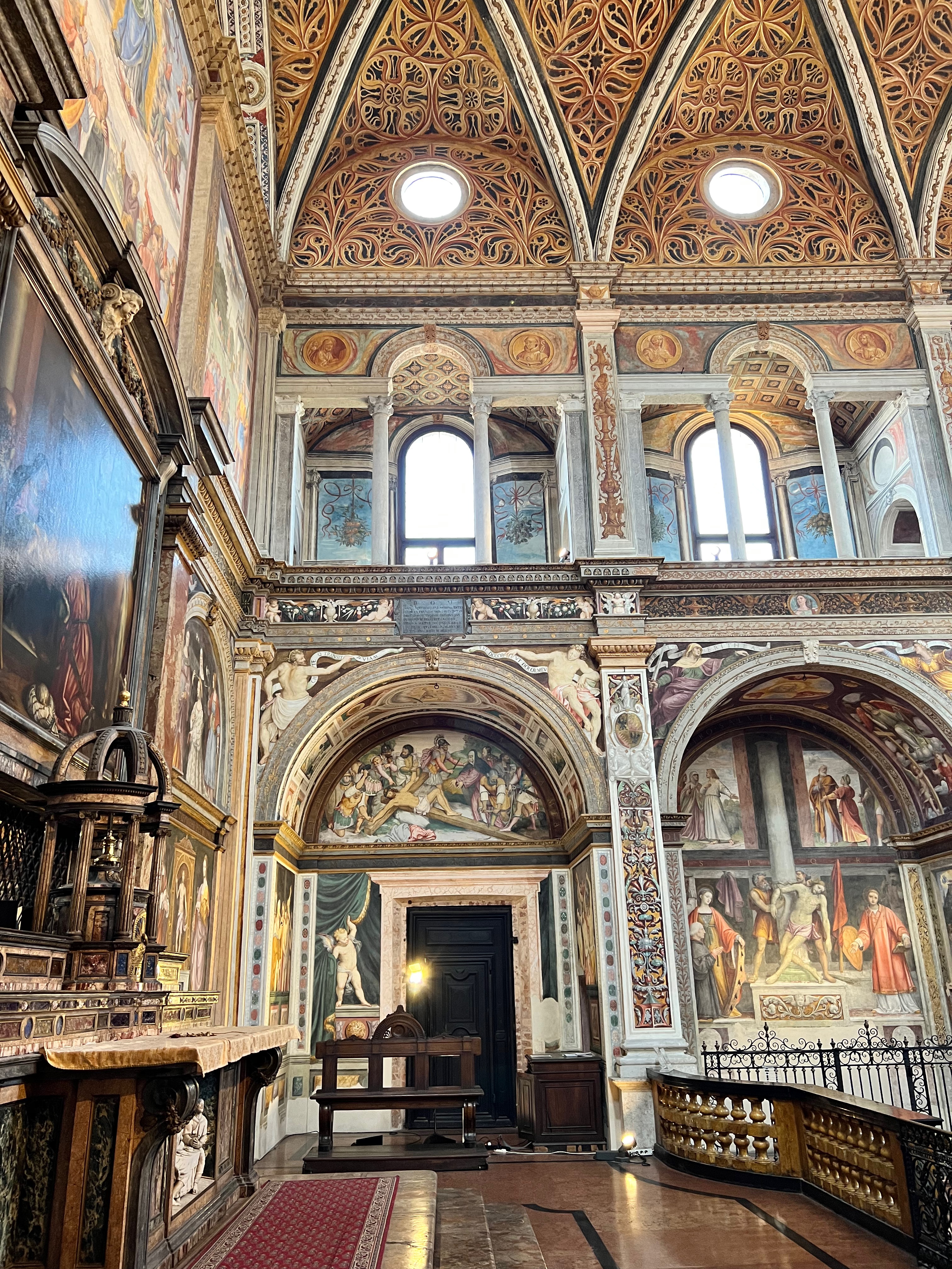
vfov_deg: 67.3
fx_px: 953
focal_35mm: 26
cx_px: 476
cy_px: 634
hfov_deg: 53.1
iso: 200
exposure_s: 1/50
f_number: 1.5
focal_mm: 5.7
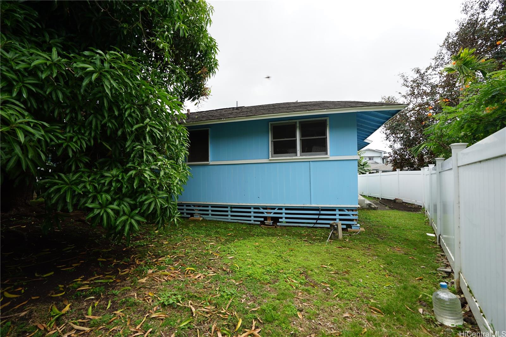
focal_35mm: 16
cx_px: 253
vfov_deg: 73.7
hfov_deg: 96.7
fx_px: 225
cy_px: 168
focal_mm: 16
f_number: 7.1
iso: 100
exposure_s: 1/80
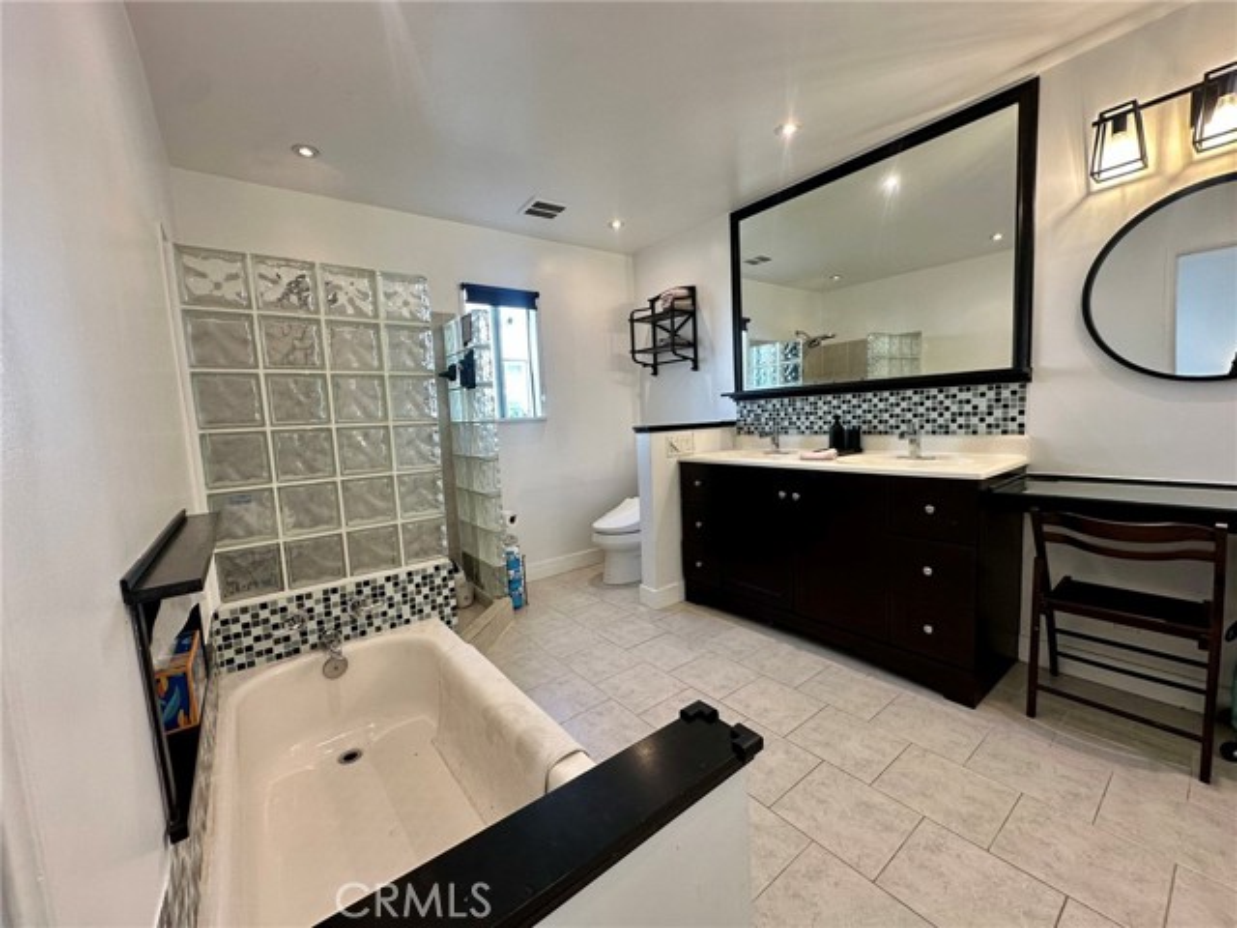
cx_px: 618
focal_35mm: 14
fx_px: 500
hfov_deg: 102.1
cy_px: 464
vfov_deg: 85.7
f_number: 2.2
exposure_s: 1/120
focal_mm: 2.22
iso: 125
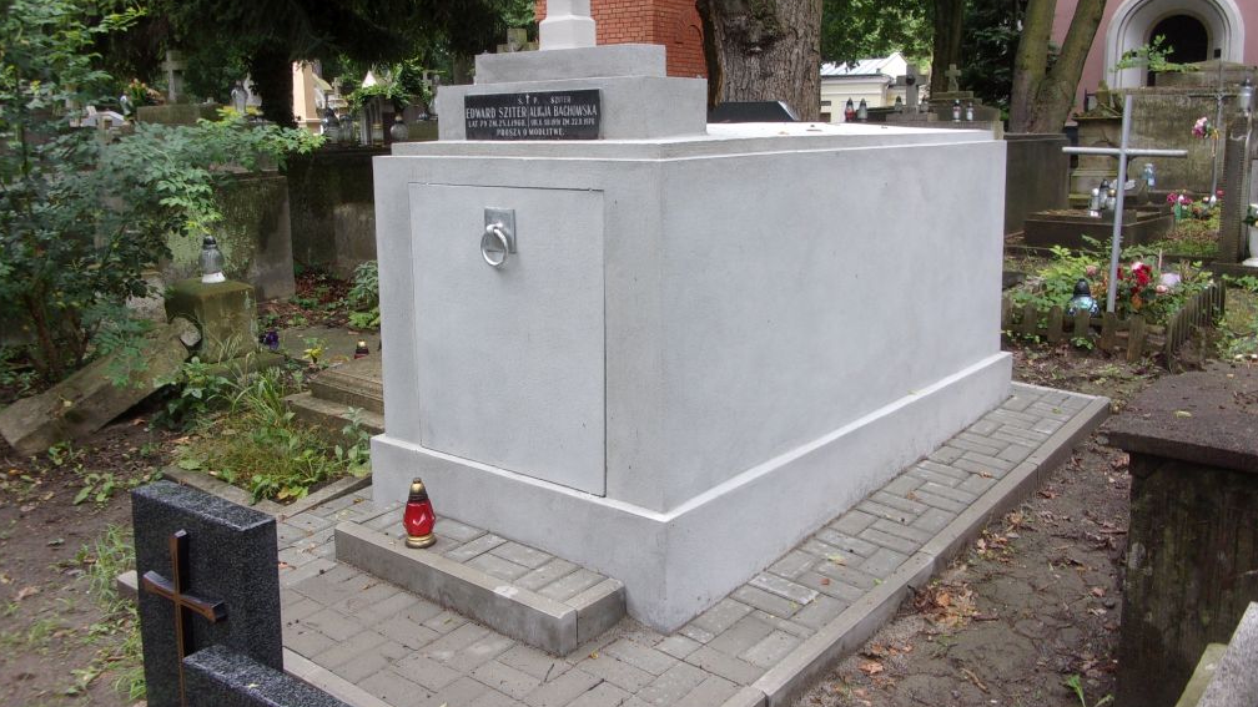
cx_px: 628
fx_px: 1034
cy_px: 259
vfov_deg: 37.5
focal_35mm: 31
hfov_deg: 62.6
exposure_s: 1/50
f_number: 3.9
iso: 80
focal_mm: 5.1
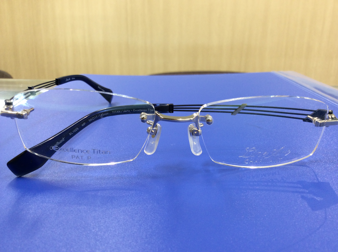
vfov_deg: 42.8
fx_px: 322
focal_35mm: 33
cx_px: 169
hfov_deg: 55.4
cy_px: 126
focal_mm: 3.3
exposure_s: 1/25
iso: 64
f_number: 2.4
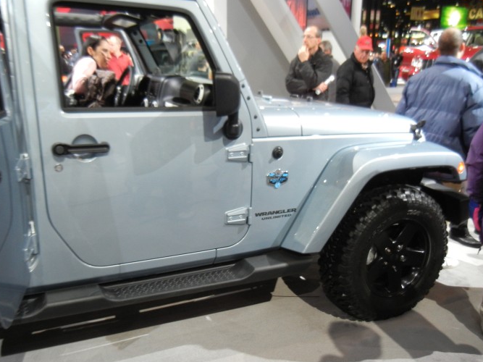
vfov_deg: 39.6
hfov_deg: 51.4
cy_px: 201
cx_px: 232
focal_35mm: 36
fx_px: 502
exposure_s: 1/46.1
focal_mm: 5.4
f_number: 3.5
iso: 400
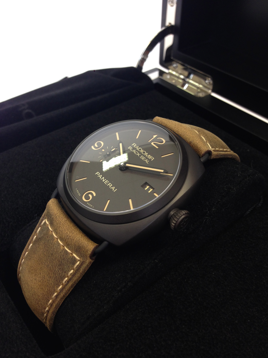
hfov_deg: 42.9
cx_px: 134
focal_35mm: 33
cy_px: 179
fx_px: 341
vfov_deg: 55.4
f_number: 2.4
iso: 80
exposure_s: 1/20
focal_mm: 4.12
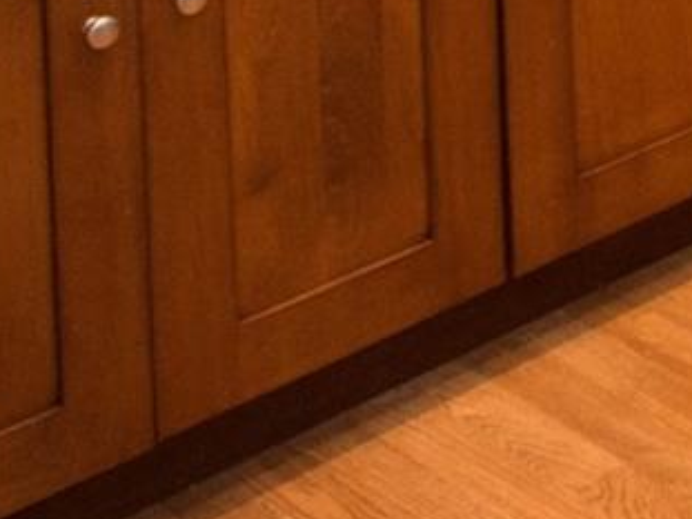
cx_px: 1471
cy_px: -761
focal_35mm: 114
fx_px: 2278
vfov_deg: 10.9
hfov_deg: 14.0
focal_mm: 12
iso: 400
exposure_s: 1/60
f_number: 5.6
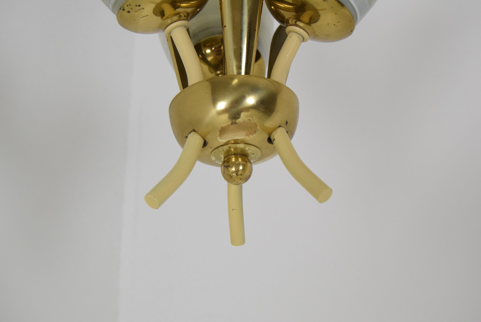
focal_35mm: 45
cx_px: 240
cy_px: 161
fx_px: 602
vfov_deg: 29.9
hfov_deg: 43.6
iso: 1600
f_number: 6.3
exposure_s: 1/160
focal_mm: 30
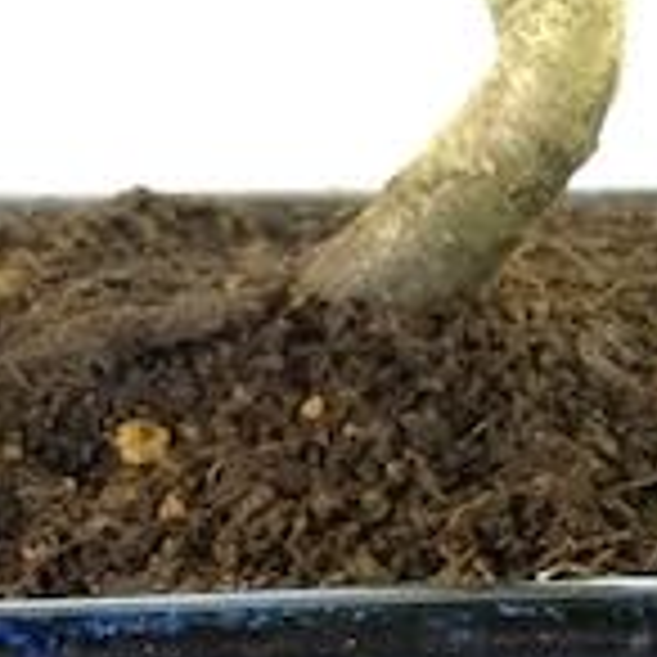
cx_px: 117
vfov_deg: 3.4
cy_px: -1444
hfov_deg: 3.5
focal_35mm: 501
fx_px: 10758
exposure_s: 1/30
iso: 2500
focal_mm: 44.7
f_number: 8
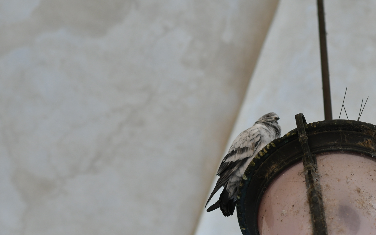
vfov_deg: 9.6
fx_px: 1399
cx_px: 197
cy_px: 128
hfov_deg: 15.3
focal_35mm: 137
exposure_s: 1/320
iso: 800
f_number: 2.8
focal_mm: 85
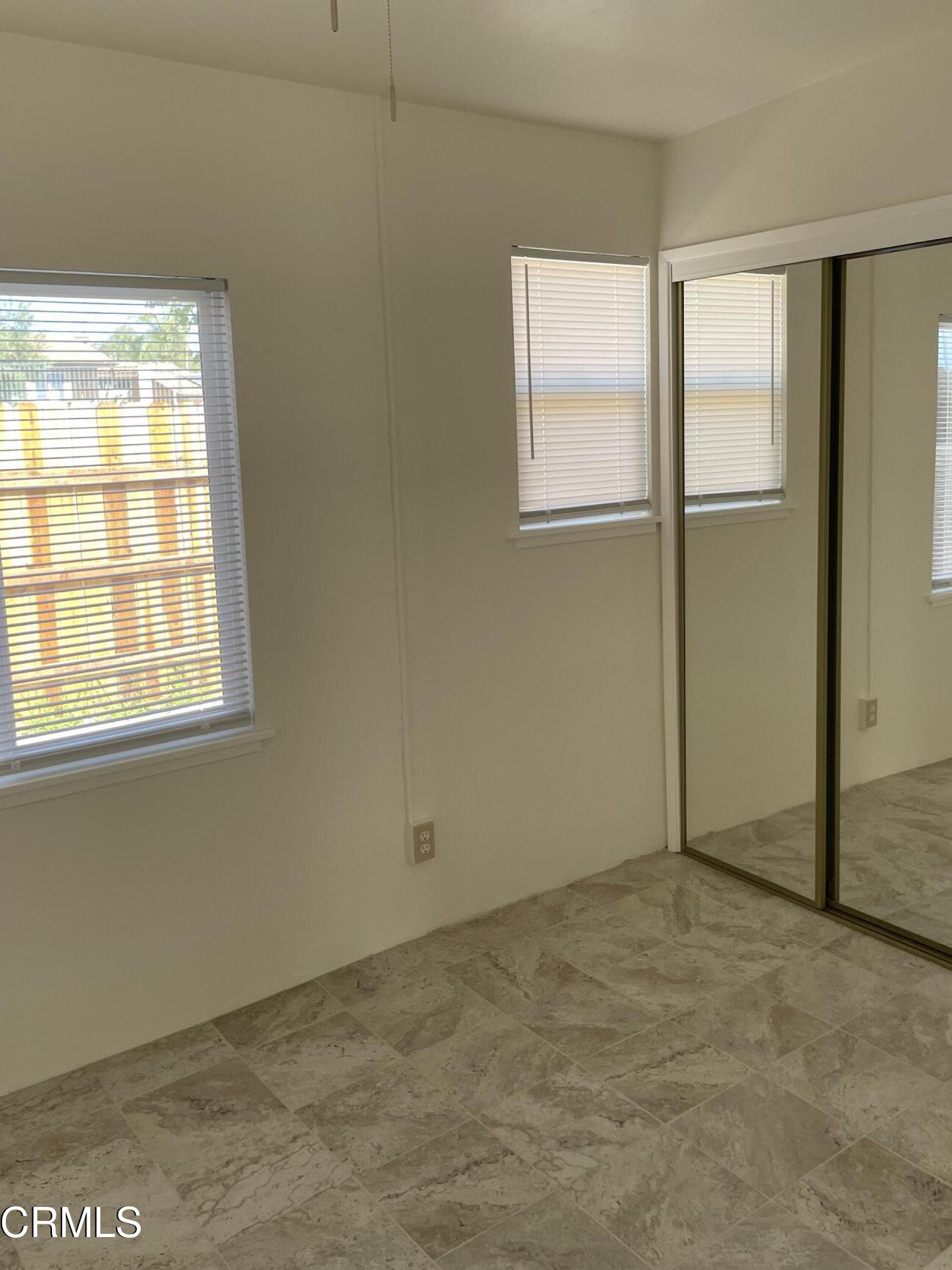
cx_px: 545
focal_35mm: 30
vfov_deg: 59.8
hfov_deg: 46.7
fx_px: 1100
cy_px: 557
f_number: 1.6
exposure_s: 1/121
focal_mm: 4.2
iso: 64
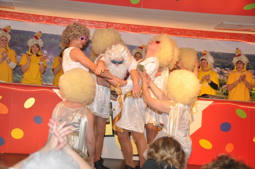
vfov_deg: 19.7
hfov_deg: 29.3
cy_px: 84
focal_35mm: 69
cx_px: 128
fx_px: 488
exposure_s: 1/60
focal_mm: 46
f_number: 4.8
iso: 400
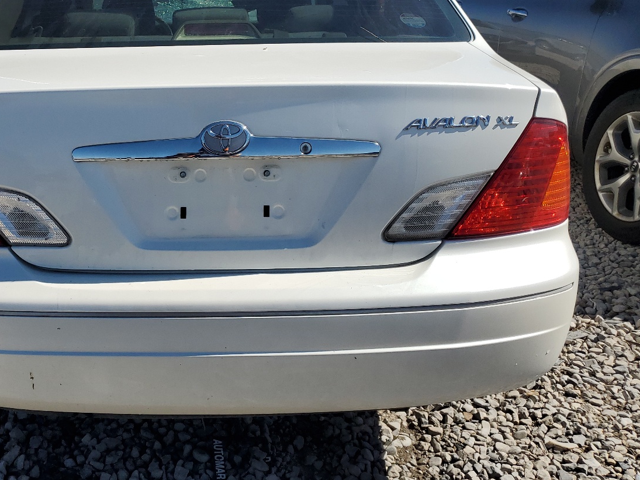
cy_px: 206
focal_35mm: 38
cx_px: 198
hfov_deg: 47.9
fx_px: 702
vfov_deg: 37.6
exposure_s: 1/10000
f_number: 1.5
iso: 50
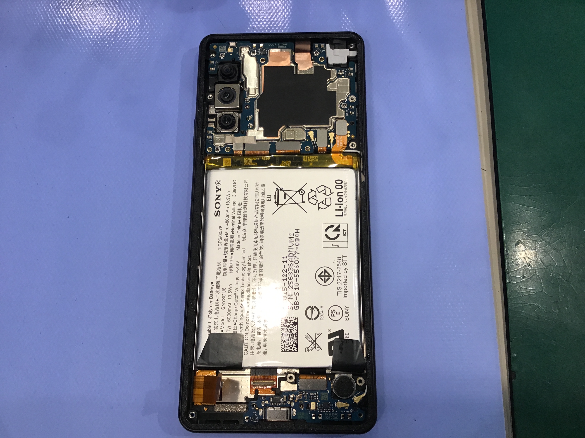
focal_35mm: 31
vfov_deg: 45.4
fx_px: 524
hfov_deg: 58.4
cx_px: 292
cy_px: 219
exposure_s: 1/33
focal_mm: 3.3
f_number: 2.4
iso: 25
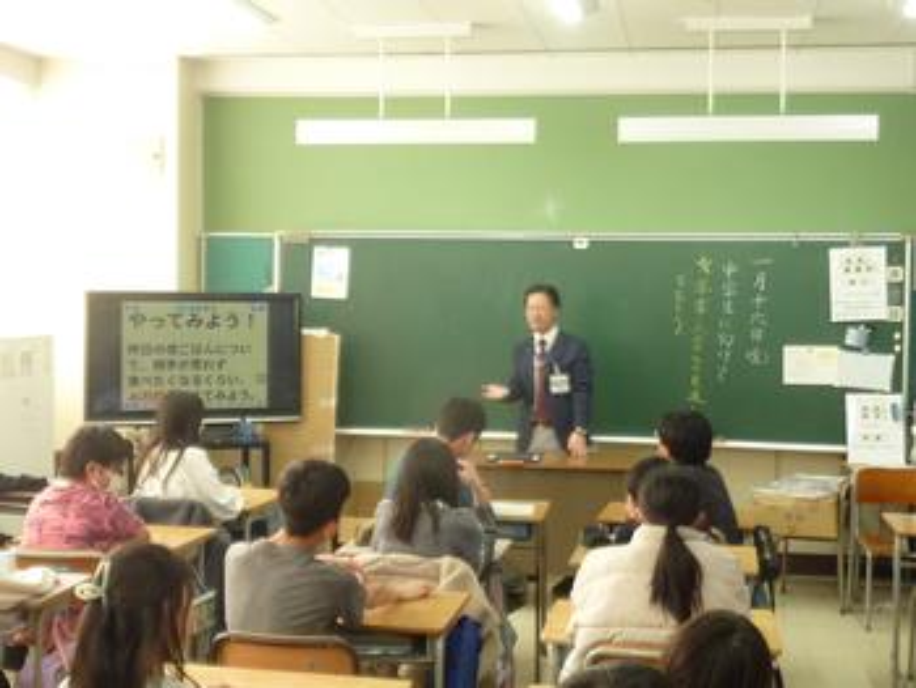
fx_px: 1271
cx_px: 458
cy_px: 344
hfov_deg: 39.6
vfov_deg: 30.3
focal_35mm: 48
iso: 80
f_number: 3.3
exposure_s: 1/30
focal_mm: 4.4
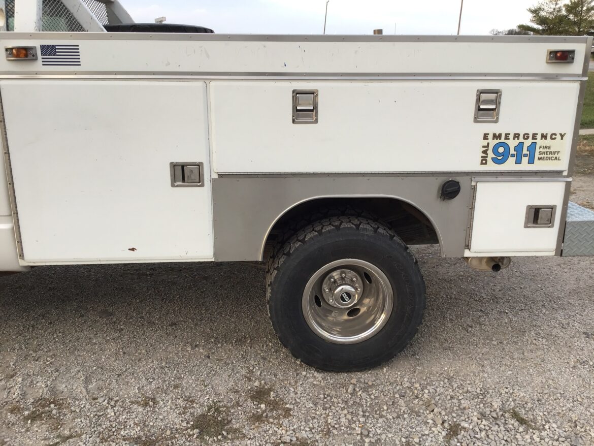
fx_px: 532
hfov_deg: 58.3
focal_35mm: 31
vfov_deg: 45.5
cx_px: 297
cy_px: 223
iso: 25
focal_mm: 3.3
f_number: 2.4
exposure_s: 1/60
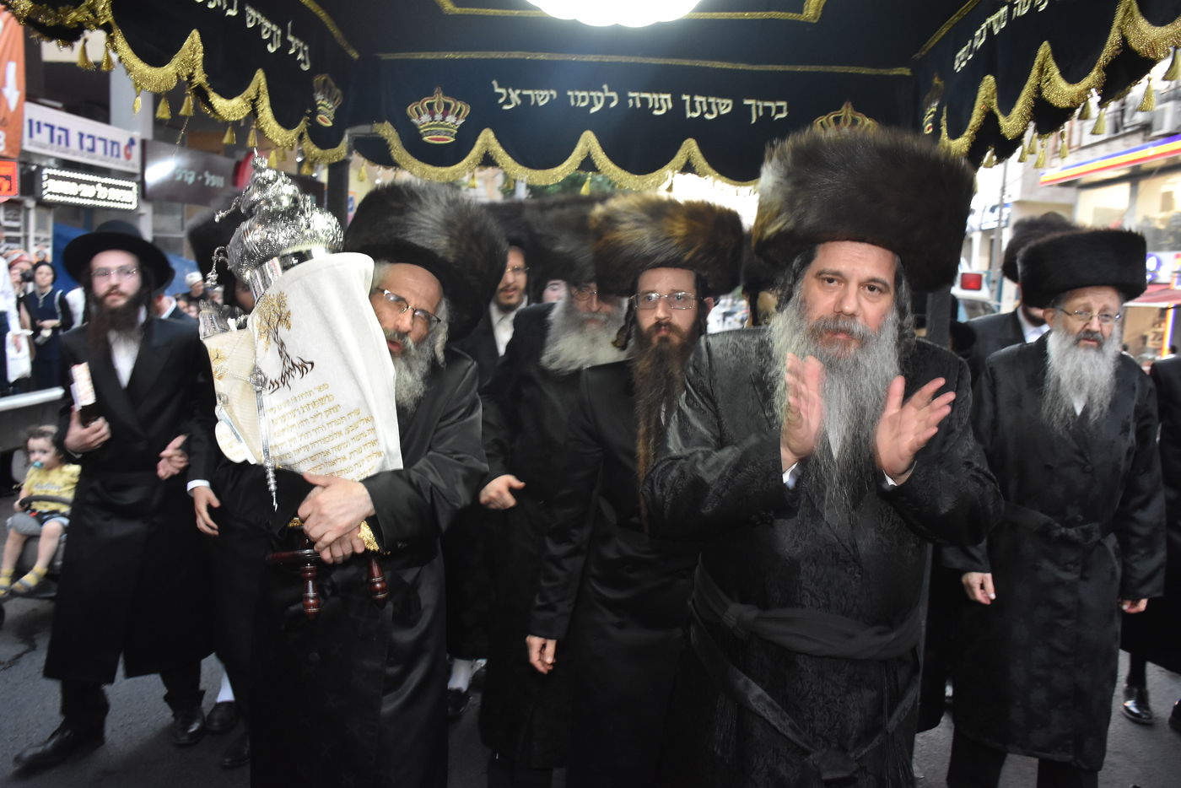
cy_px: 394
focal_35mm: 30
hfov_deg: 61.9
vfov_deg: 43.6
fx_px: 984
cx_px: 590
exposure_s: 1/60
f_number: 5.6
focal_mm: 20
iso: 1600
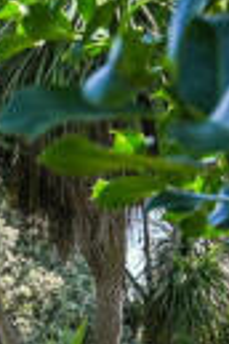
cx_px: -402
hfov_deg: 8.0
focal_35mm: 153
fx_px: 1460
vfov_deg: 12.9
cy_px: 459
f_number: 8
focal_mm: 30
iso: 400
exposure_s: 1/1250
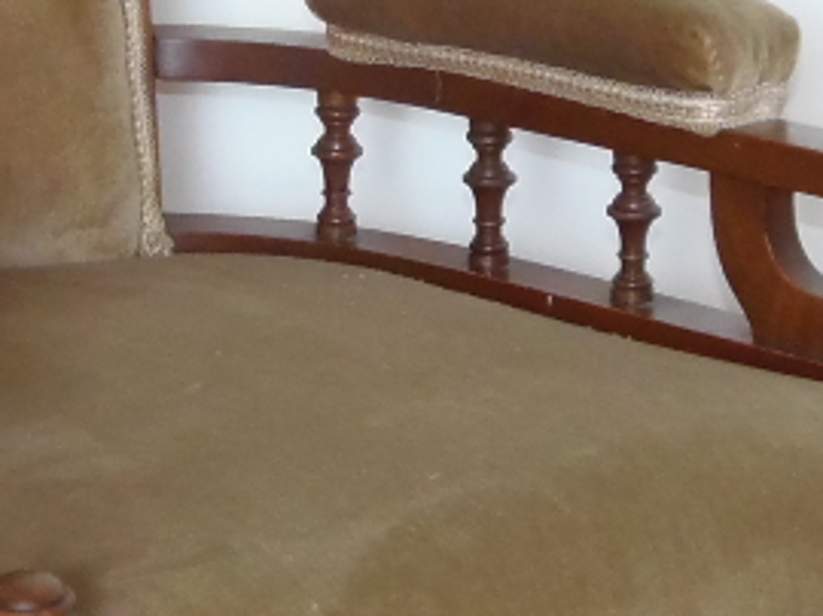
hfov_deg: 11.9
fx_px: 3943
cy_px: 128
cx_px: 137
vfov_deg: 8.9
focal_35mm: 166
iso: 200
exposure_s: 1/15
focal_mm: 6.5
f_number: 3.4
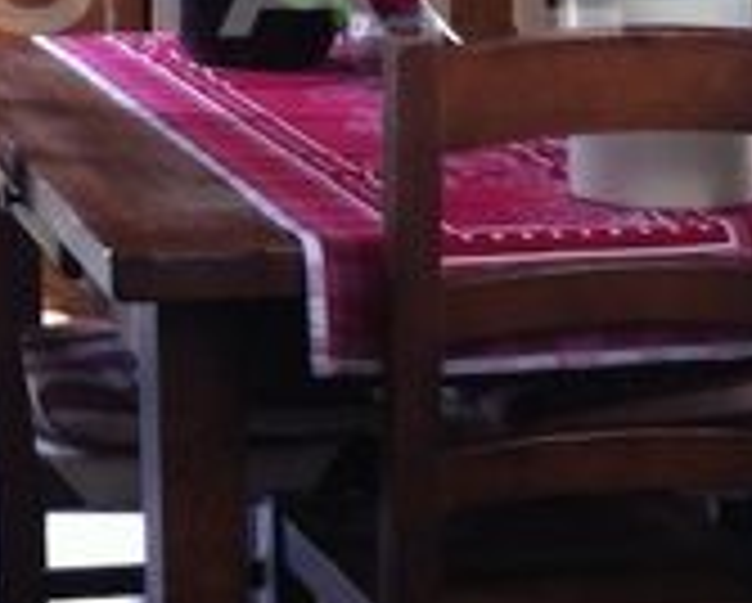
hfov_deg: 13.0
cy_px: -374
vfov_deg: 10.3
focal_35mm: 144
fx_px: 3209
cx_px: -164
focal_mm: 3.85
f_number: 2.8
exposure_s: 1/25
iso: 80
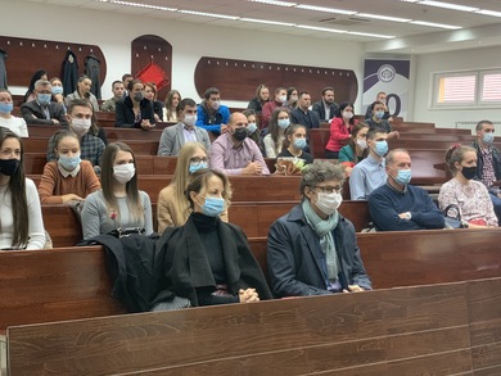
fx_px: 753
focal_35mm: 52
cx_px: 250
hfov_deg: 36.8
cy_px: 188
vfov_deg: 28.1
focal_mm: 6
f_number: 2.4
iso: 250
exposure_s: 1/50
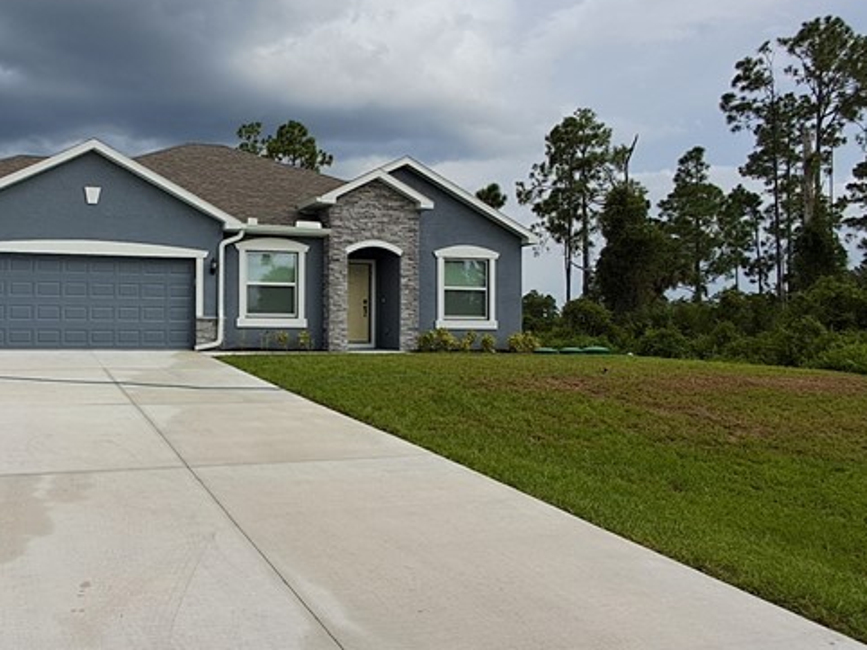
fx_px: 851
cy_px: 319
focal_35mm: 34
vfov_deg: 41.8
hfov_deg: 52.4
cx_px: 257
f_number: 2.2
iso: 40
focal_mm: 1.64
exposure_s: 1/371
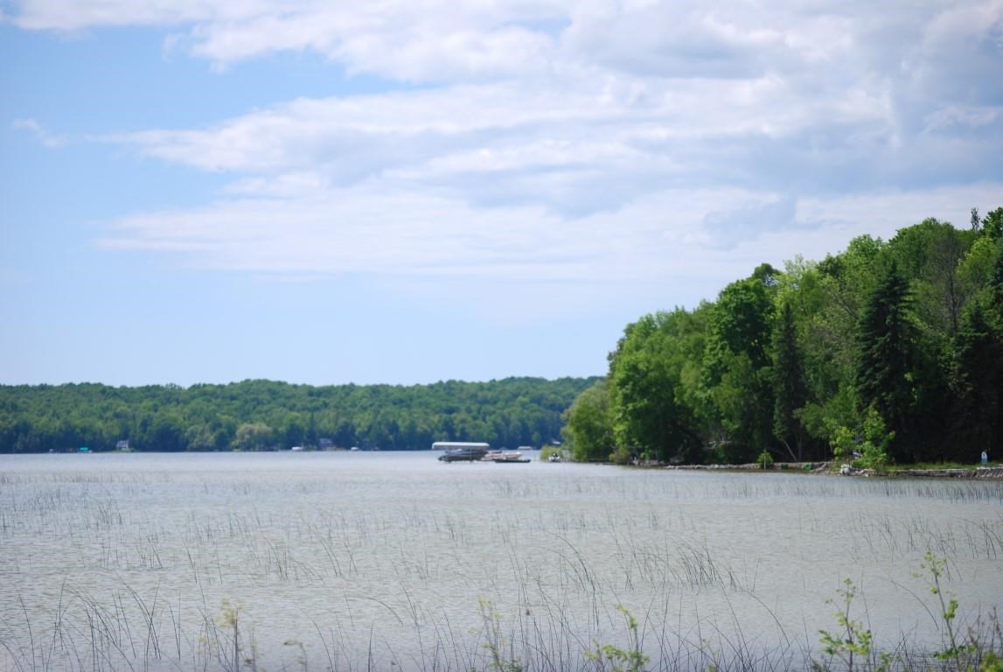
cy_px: 336
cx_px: 502
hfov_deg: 15.9
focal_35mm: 129
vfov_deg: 10.7
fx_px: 3599
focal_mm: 86
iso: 200
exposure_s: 1/1250
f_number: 5
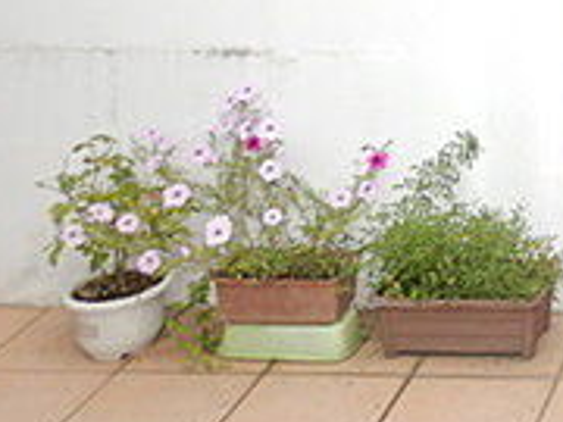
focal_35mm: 80
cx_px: 898
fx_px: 1301
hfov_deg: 20.2
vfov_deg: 16.6
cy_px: -234
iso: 200
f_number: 2.8
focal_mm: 4.3
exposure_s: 1/1000
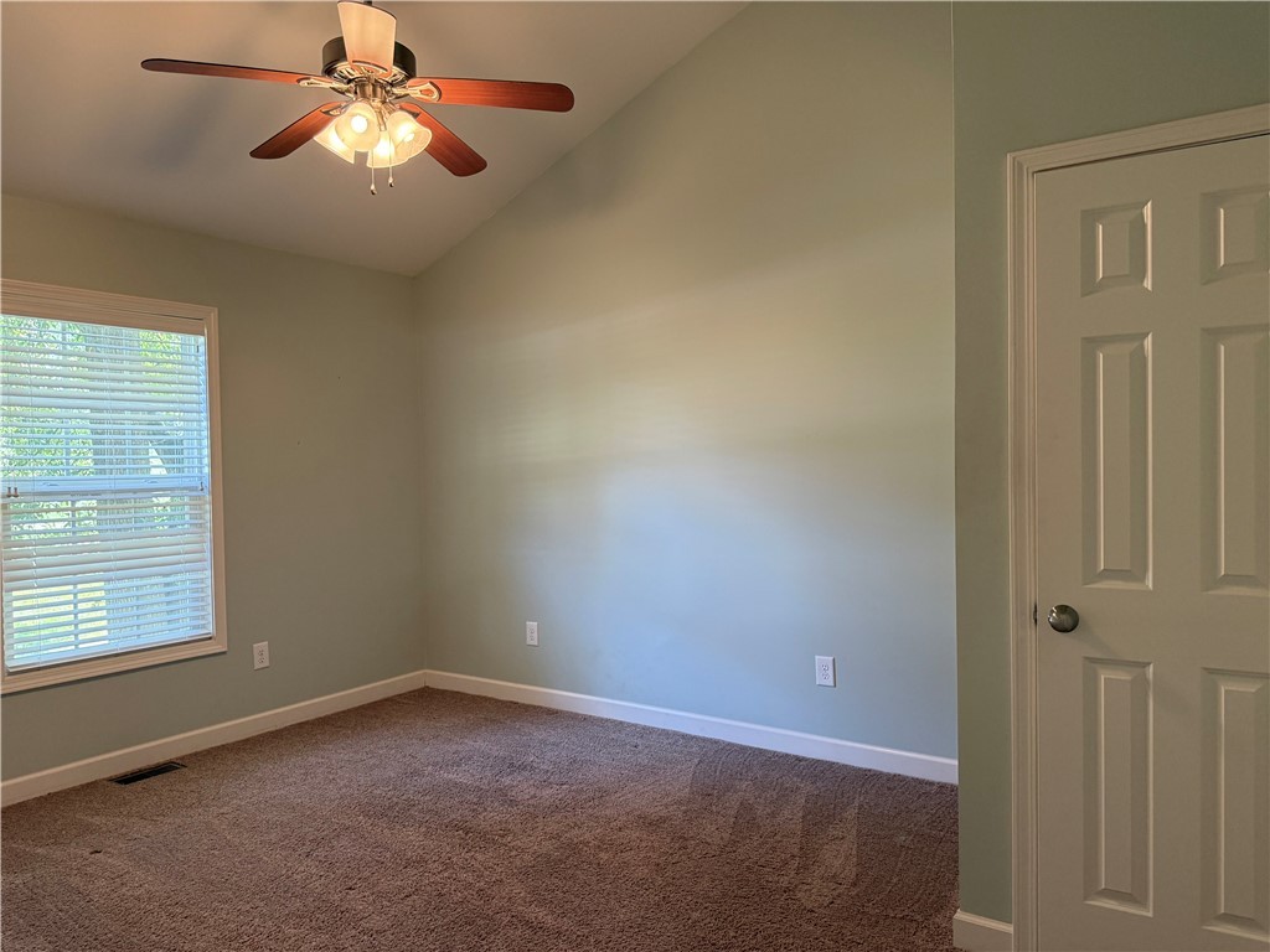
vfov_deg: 56.8
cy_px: 476
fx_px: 881
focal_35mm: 24
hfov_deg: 71.6
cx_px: 635
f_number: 1.78
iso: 250
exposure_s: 1/60
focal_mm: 6.76
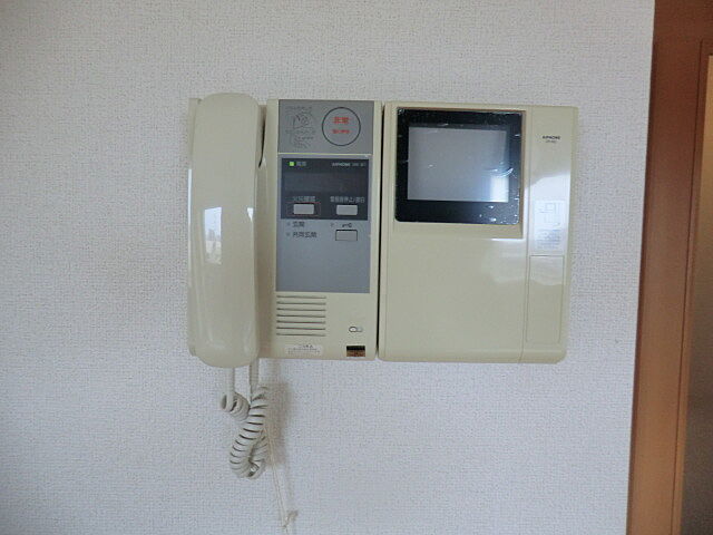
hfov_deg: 71.6
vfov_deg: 56.8
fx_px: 494
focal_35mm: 24
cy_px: 268
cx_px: 356
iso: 200
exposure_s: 1/60
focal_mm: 4.3
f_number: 3.2
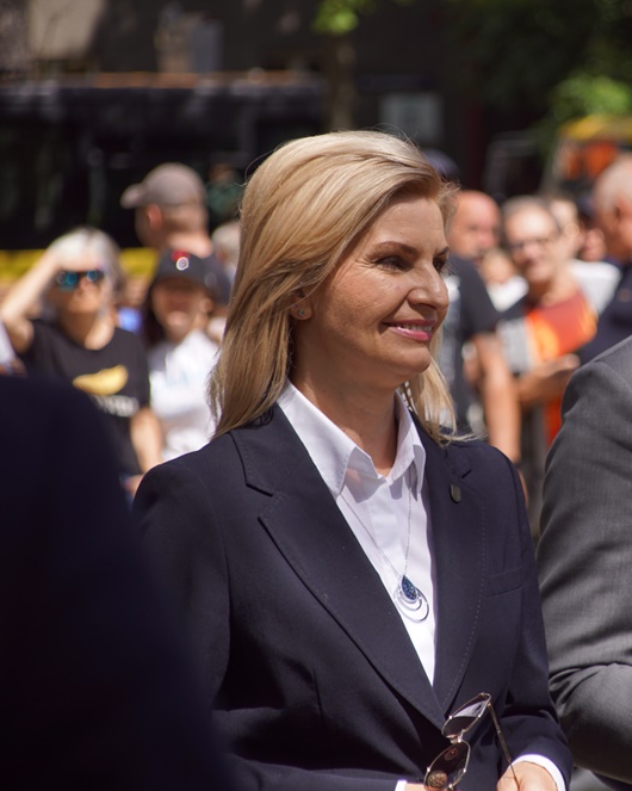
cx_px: 560
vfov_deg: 6.7
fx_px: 6707
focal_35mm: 287
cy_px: 394
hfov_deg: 5.4
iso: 100
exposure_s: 1/320
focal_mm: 135
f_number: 6.3
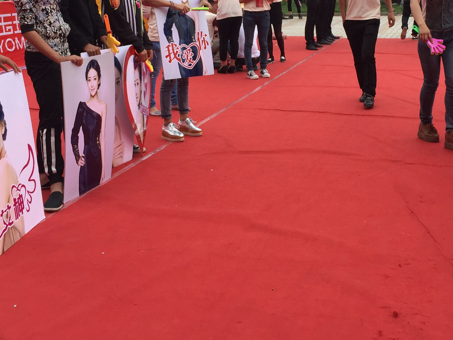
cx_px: 273
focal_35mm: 55
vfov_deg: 25.9
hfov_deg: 34.8
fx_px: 720
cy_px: 52
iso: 32
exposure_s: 1/2326
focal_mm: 4.15
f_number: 2.2
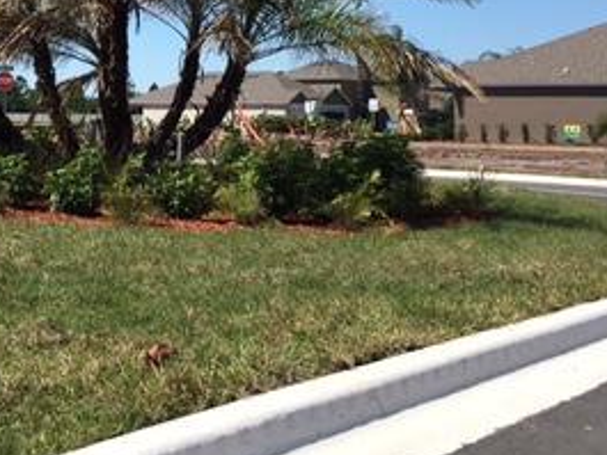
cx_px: 39
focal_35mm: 70
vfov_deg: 20.5
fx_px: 1228
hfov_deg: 26.6
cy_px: 27
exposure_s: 1/1832
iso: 25
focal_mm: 4.15
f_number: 2.2
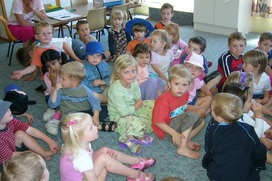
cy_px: 87
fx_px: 302
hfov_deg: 48.5
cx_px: 141
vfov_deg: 33.4
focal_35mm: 40
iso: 100
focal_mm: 5.8
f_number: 2.8
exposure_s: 1/60
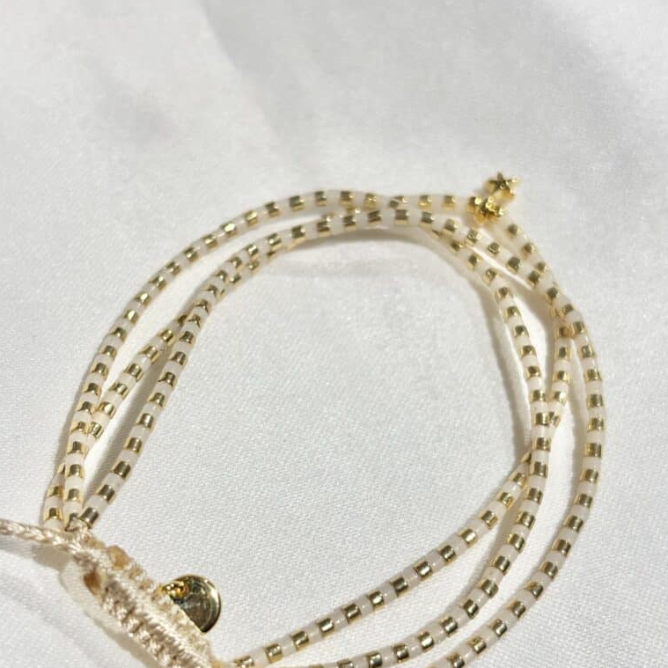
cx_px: 334
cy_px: 393
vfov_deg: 27.7
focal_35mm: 62
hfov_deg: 27.7
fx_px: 1354
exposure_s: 1/370
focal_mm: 5.96
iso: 32
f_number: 1.6
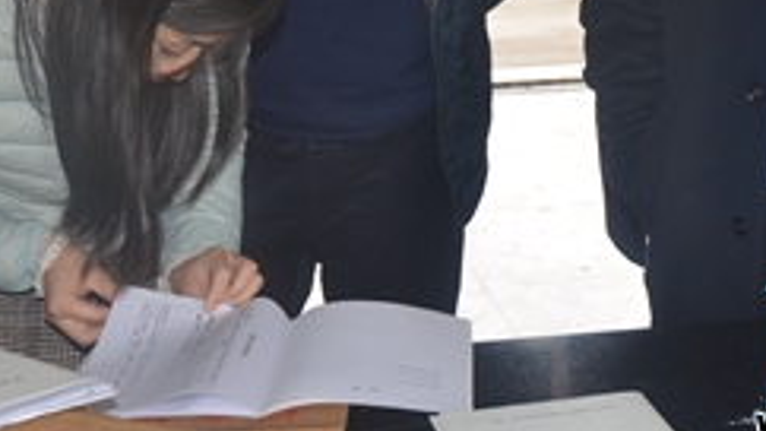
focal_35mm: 110
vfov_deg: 10.9
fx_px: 2234
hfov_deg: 19.4
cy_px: -27
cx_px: 532
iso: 280
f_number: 4.2
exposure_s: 1/125
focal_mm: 34
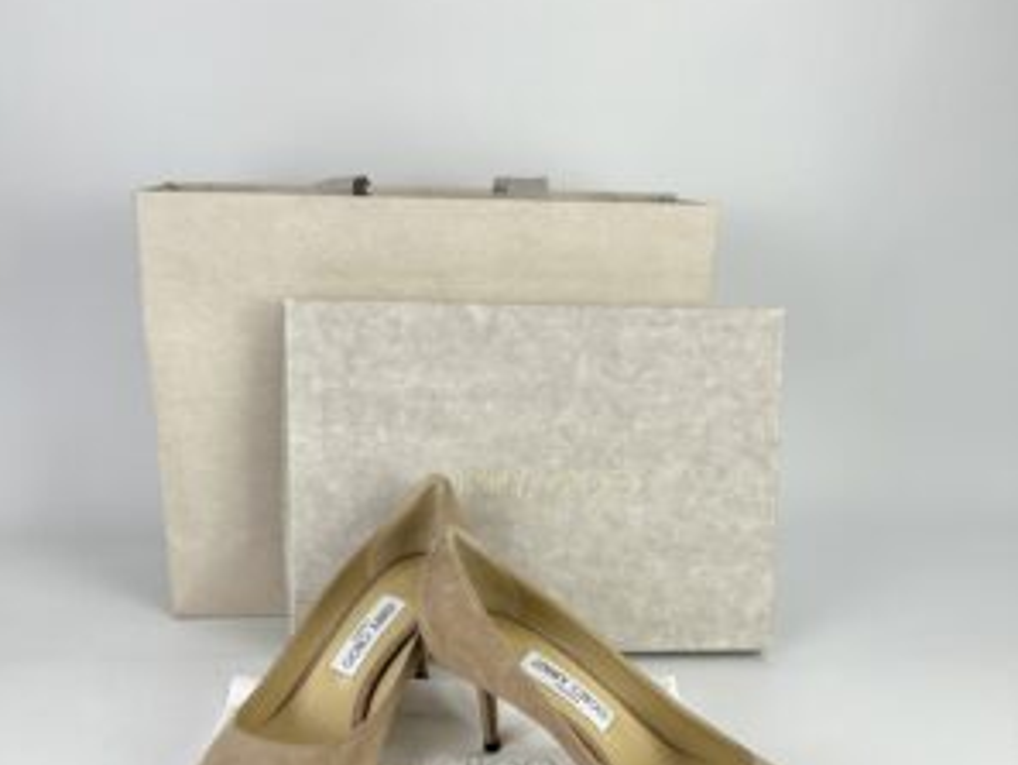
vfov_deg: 39.8
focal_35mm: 35
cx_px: 507
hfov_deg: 52.6
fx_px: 1030
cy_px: 552
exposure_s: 1/302
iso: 50
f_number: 1.5
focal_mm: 5.7
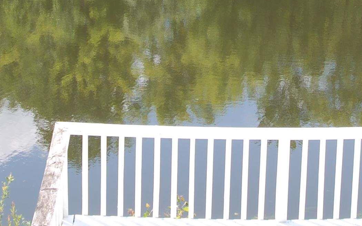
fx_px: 1036
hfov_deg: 19.8
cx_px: 210
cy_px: -52
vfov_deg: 12.2
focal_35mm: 105
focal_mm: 24
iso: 200
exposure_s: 1/160
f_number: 6.3
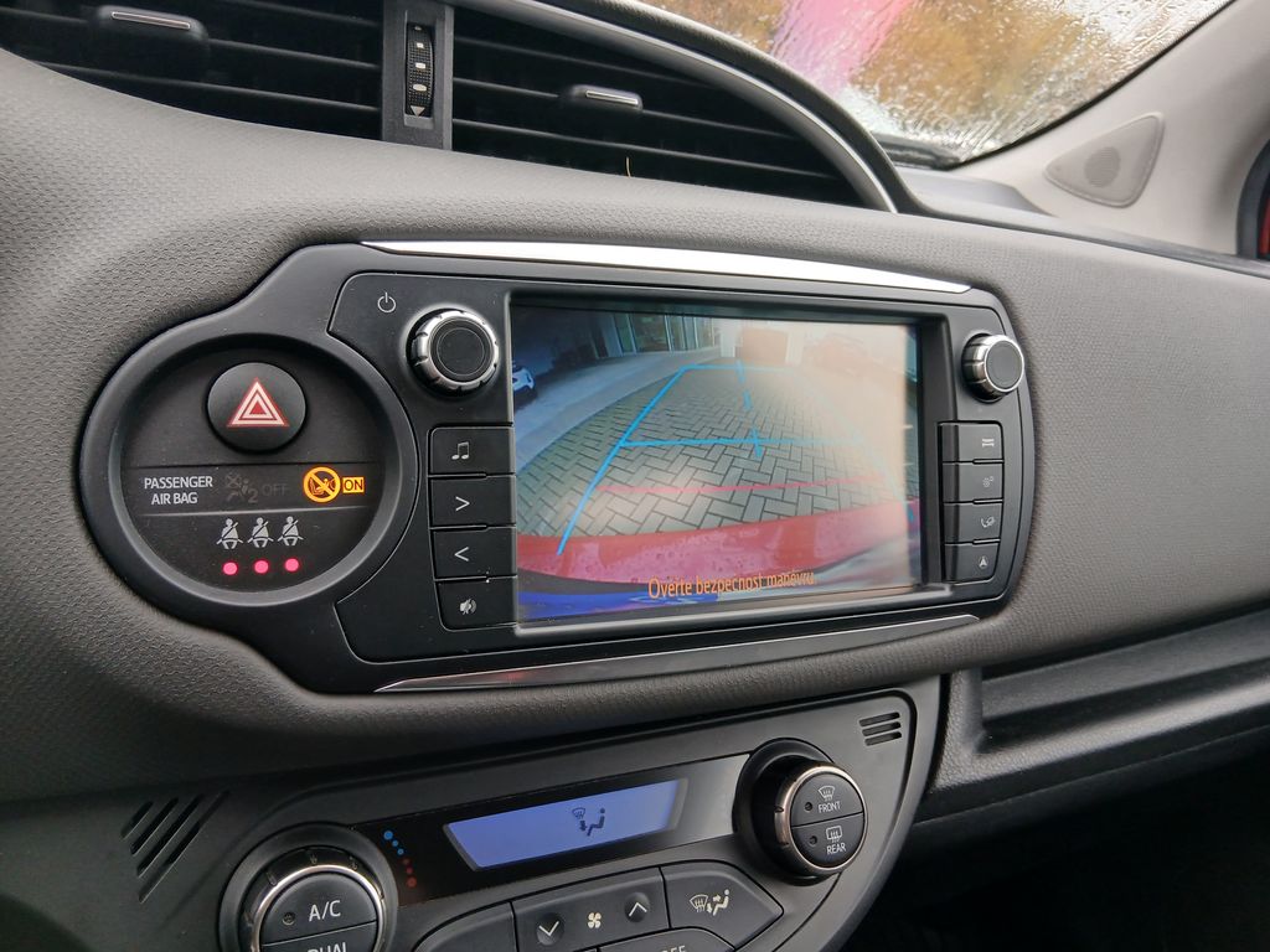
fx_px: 954
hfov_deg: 67.3
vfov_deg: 53.1
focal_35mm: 26
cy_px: 476
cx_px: 635
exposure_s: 1/50
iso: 80
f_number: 1.8
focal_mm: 3.98
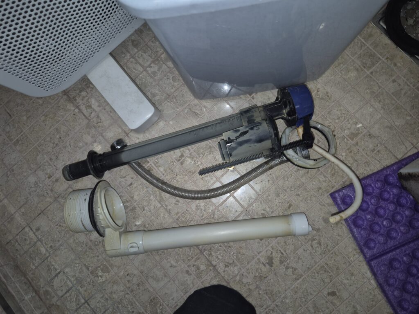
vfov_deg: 58.9
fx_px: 278
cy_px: 157
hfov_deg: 73.9
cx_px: 210
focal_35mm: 23
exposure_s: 1/60
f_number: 1.8
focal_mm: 5.4
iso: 32
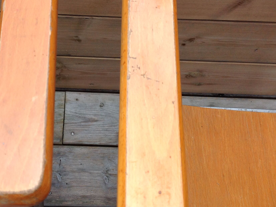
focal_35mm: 55
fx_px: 438
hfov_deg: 34.7
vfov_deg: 26.5
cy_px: 92
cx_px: 96
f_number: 2.4
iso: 50
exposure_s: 1/369
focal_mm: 4.28
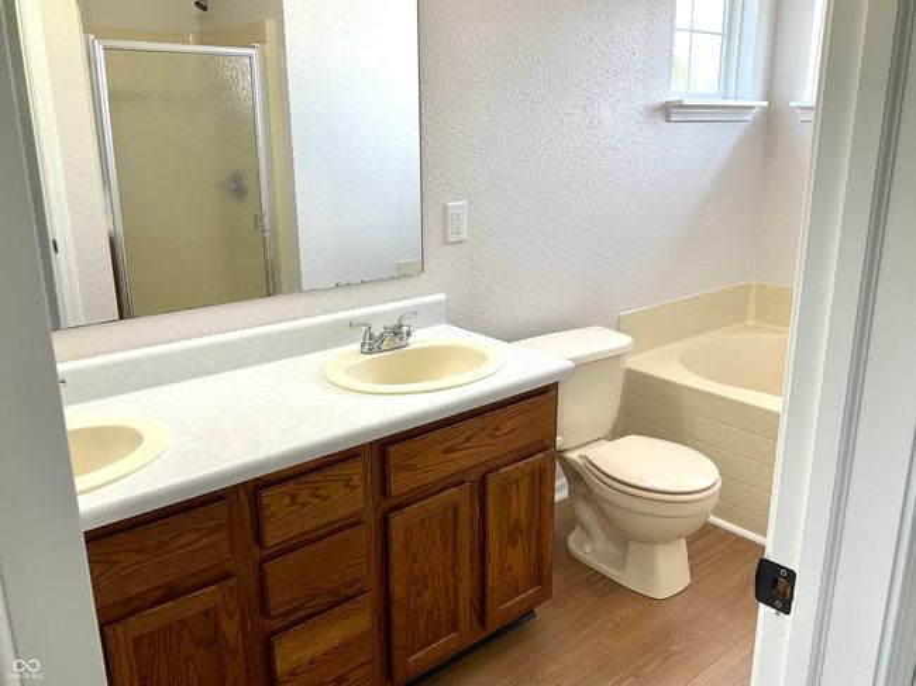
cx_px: 458
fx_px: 767
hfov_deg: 61.7
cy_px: 343
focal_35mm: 29
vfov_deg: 48.2
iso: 40
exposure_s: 1/120
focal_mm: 3
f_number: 1.8
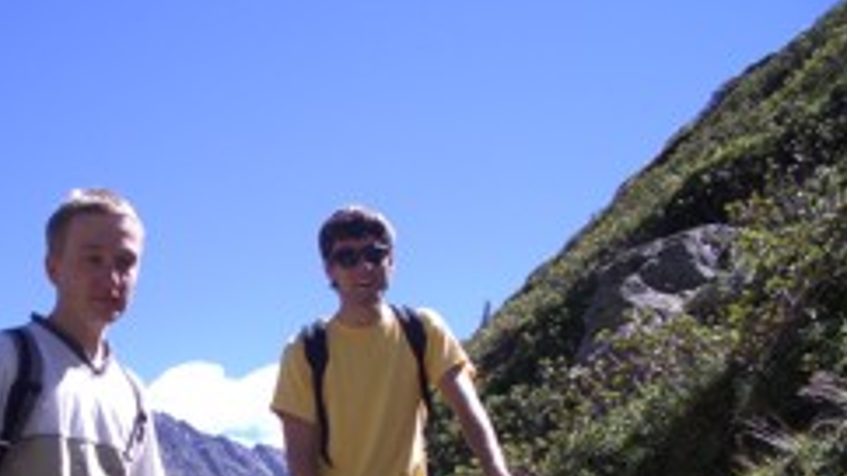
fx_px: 1235
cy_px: 424
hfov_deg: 37.2
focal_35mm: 55
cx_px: 245
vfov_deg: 21.4
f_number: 4.3
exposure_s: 1/320
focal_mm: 5.8
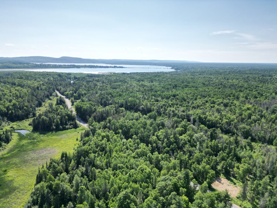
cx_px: 138
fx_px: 192
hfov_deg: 71.6
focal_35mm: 24
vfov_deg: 56.8
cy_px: 104
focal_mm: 6.72
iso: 100
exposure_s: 1/4000
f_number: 1.7
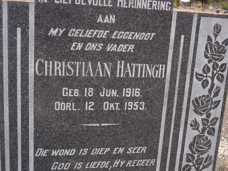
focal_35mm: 50
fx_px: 329
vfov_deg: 29.1
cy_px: 86
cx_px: 114
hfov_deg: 38.2
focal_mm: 8.8
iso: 80
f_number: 7
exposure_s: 1/250
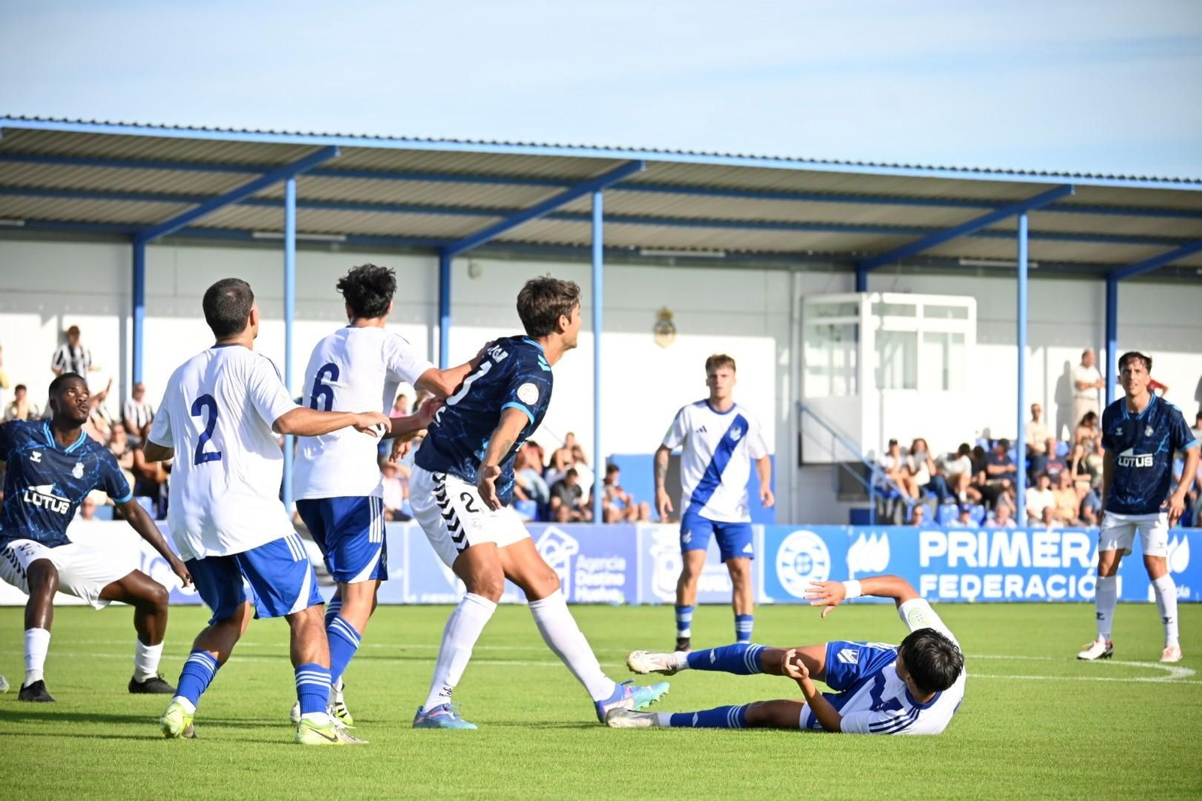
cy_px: 400
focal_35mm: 172
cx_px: 601
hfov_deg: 11.9
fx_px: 5760
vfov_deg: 8.0
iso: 320
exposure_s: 1/1250
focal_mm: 115
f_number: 5.6
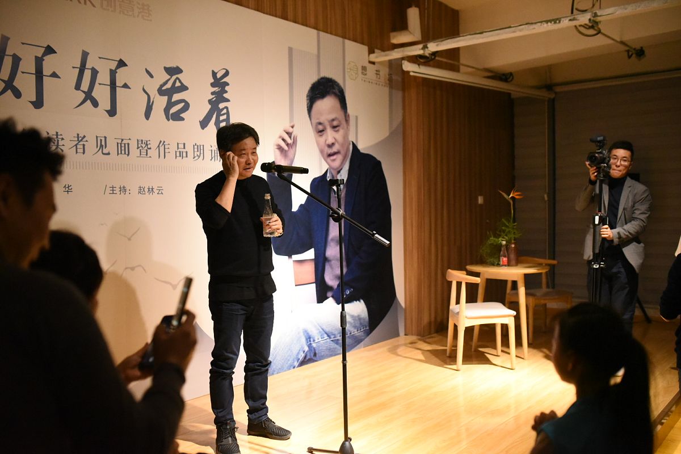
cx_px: 340
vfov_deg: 37.9
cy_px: 227
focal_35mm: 35
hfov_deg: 54.4
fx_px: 662
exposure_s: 1/2000
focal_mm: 35
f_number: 2.2
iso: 10000
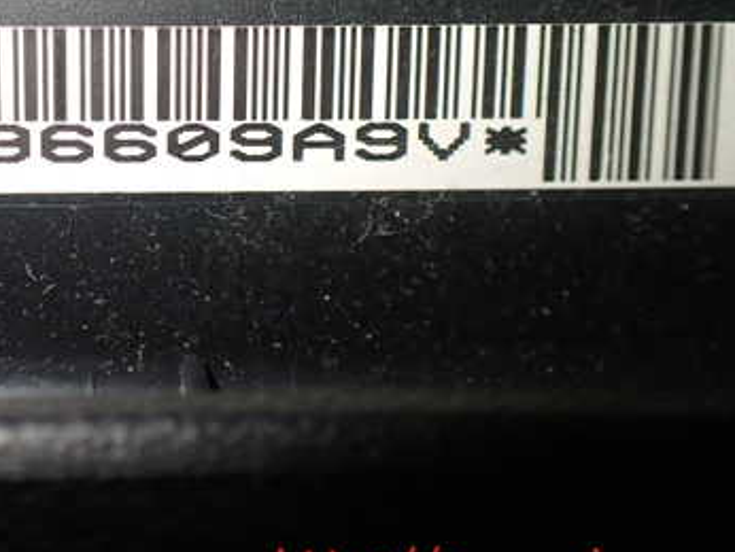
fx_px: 1105
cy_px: 119
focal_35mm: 52
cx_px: 119
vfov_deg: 27.6
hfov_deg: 35.3
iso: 320
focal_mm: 5.4
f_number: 2.3
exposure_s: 1/125
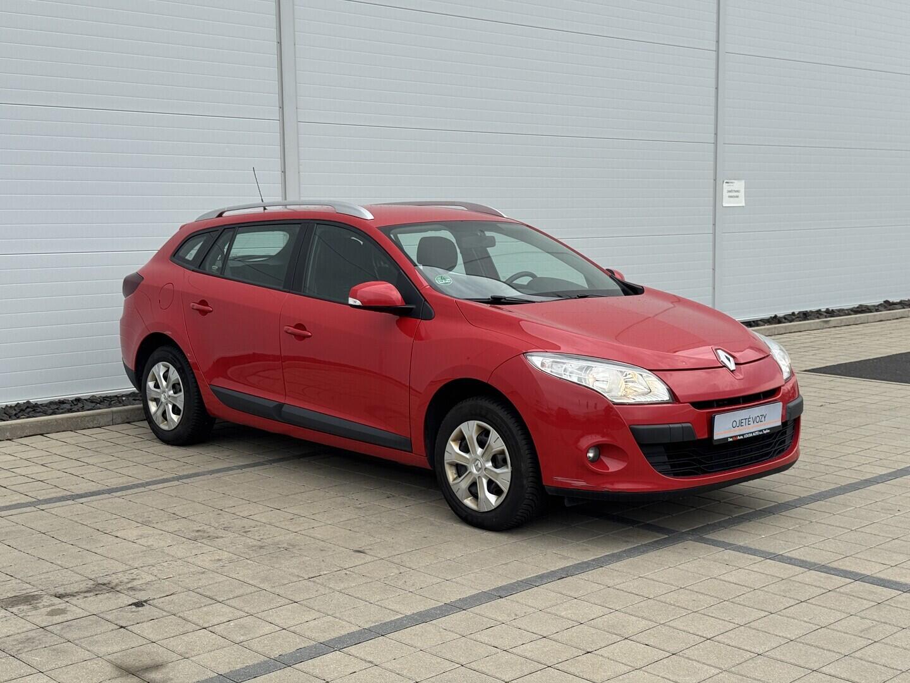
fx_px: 1262
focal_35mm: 48
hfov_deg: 39.7
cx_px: 455
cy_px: 342
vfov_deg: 30.3
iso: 64
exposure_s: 1/1923
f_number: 1.78
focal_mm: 6.76
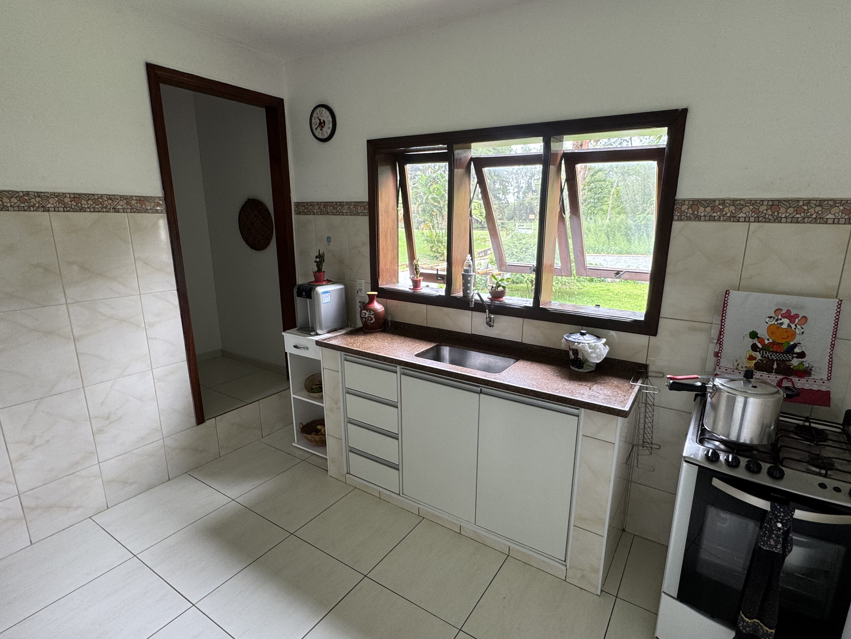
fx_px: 443
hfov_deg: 87.6
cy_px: 324
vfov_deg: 71.6
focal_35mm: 18
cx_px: 453
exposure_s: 1/99
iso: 100
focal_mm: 2.22
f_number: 2.2
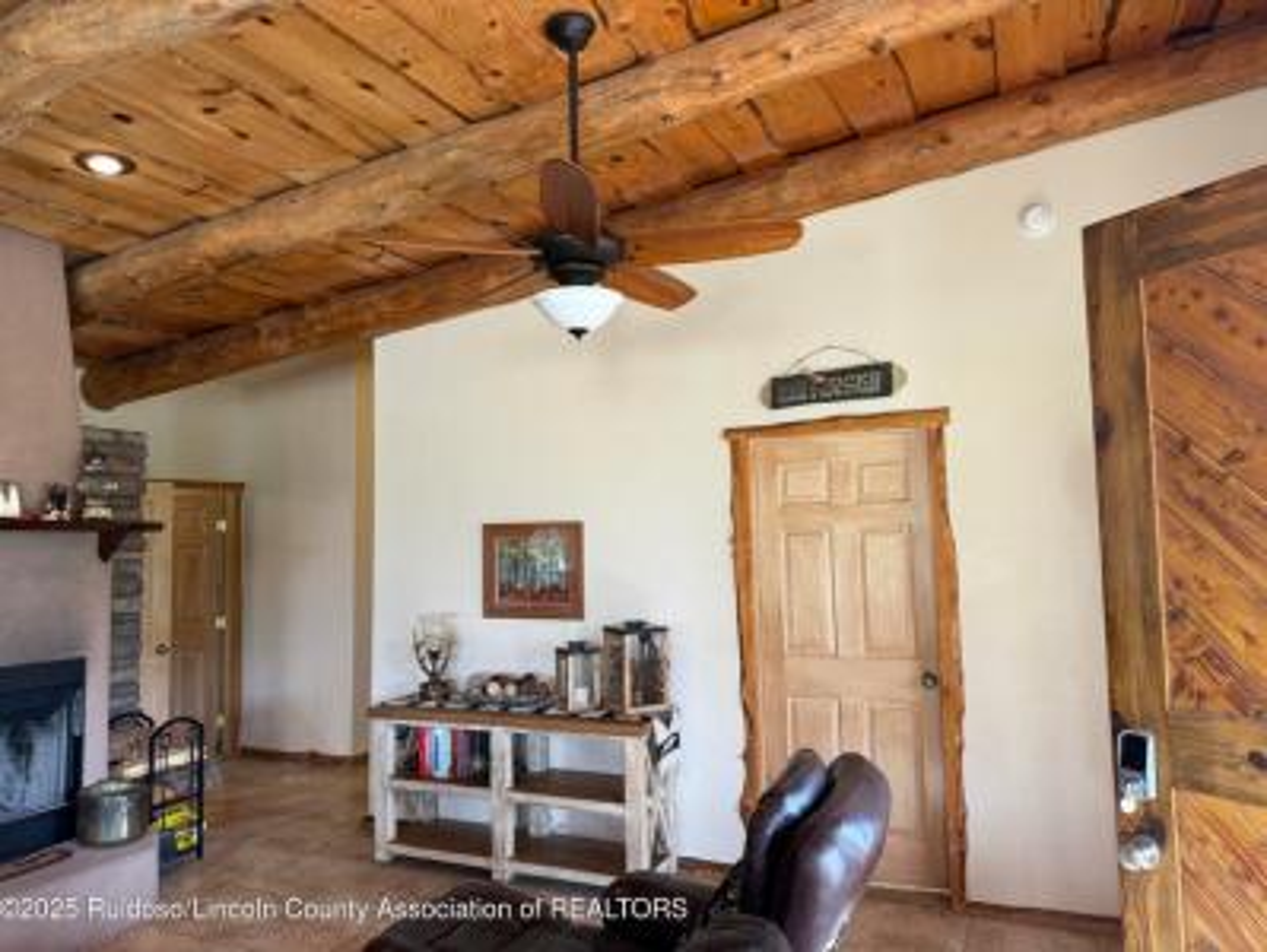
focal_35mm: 24
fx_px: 879
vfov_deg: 56.9
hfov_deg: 71.5
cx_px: 634
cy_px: 476
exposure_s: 1/106
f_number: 1.78
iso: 200
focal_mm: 6.76
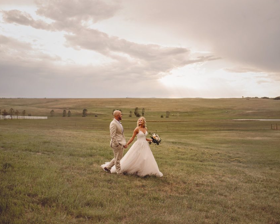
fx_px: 332
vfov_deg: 37.3
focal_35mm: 40
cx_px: 156
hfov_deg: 45.7
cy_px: 112
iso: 200
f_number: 2.2
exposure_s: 1/1250
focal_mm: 35
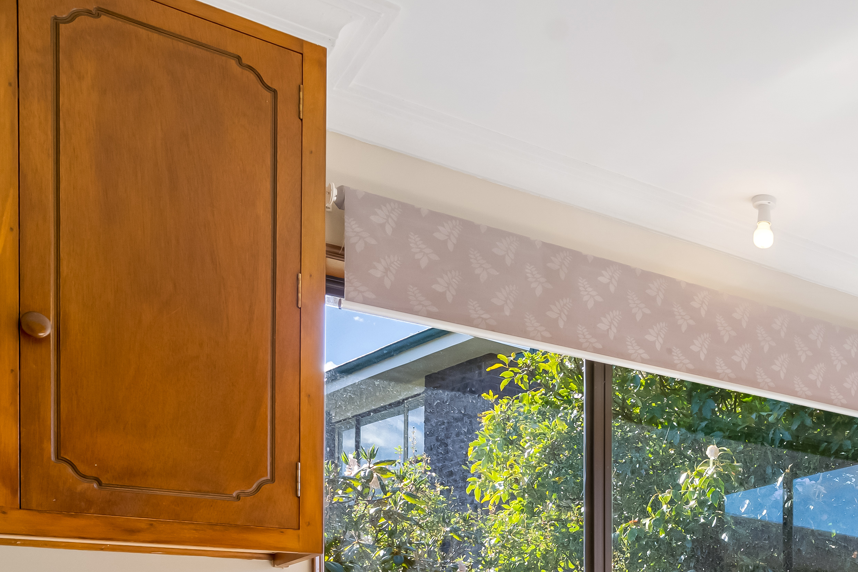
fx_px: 977
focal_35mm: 41
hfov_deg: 42.3
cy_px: 680
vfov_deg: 28.5
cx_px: 818
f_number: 7.1
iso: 500
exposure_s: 1/200
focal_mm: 17
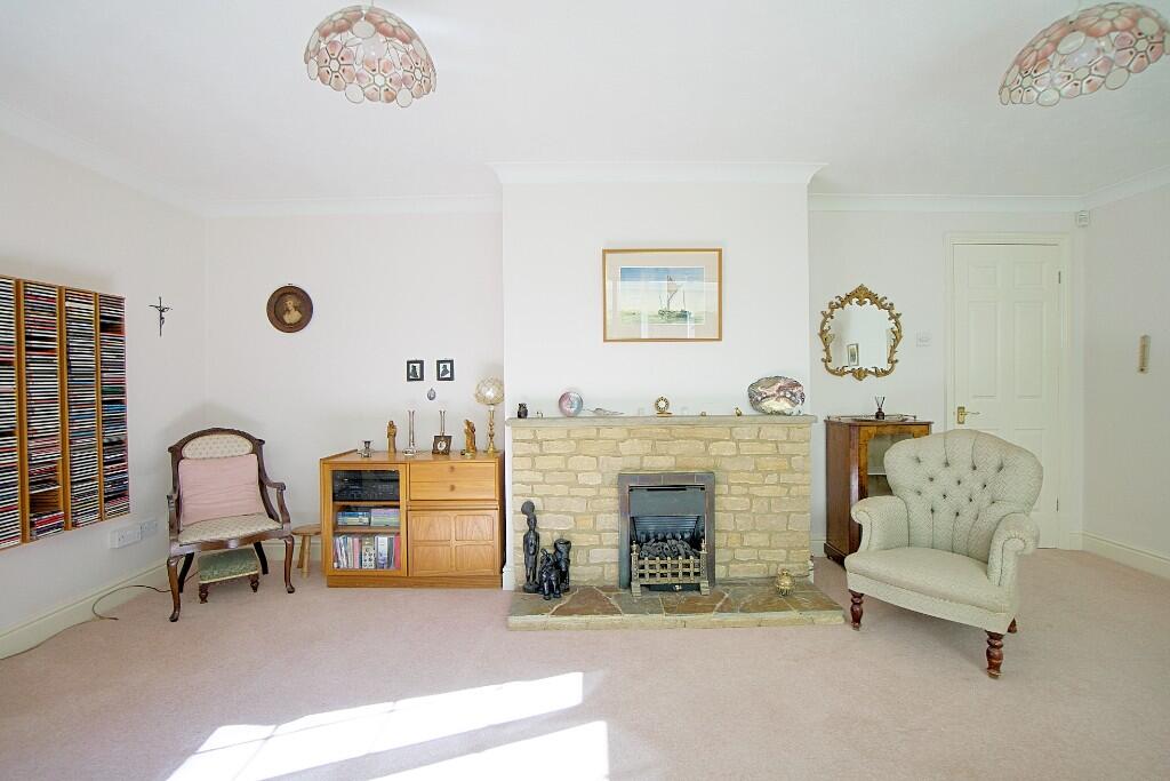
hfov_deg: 100.4
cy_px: 390
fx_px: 488
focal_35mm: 15
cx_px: 585
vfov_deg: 77.3
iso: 250
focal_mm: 10
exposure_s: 1/160
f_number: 4
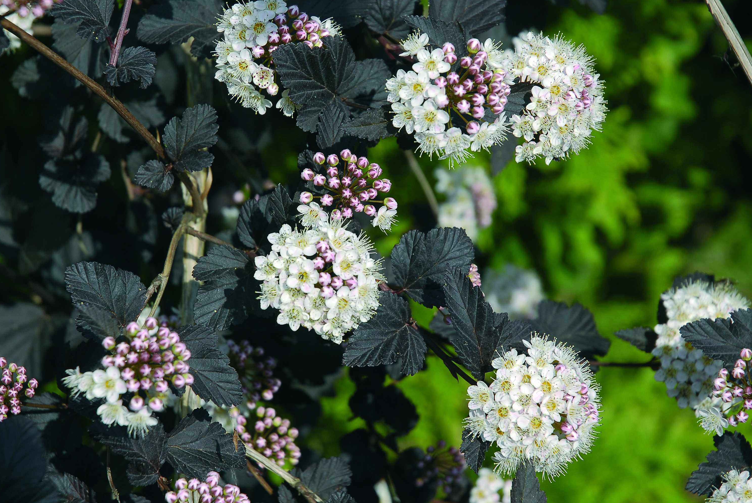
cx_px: 347
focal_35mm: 136
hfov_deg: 15.1
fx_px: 2844
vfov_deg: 10.1
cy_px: 194
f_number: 6.3
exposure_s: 1/350
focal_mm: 70
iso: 125
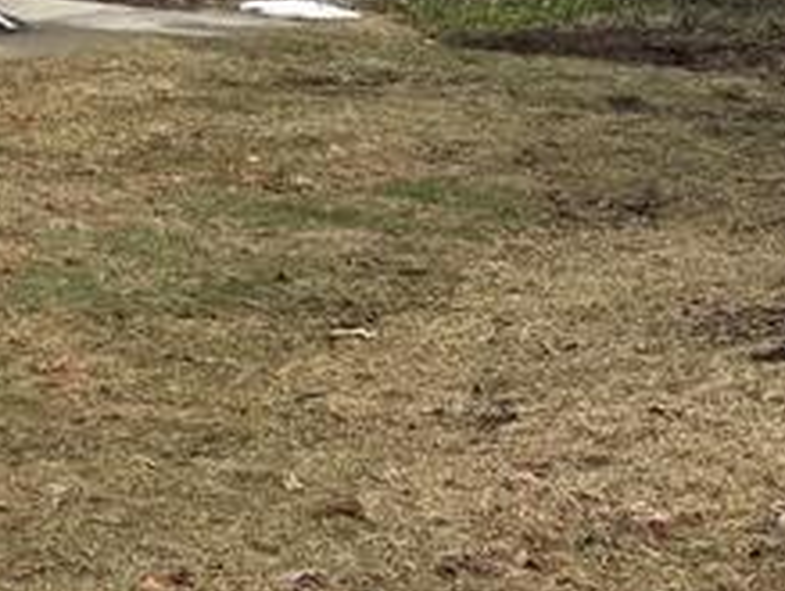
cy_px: -287
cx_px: -534
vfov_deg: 12.6
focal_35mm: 112
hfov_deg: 15.6
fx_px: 2544
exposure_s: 1/3145
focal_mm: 6.76
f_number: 1.78
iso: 80
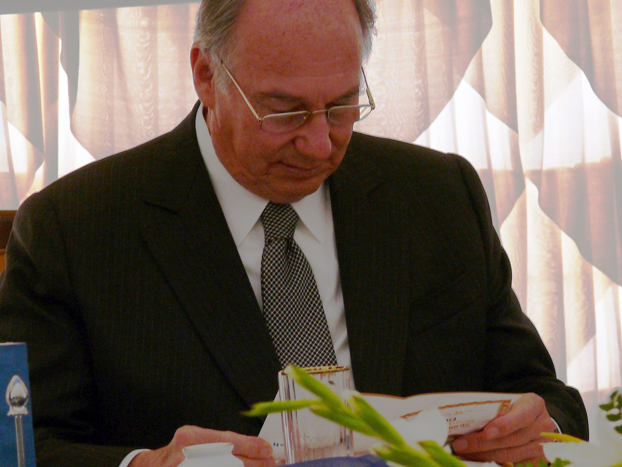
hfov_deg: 7.7
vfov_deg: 5.8
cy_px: 234
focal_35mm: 258
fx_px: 4636
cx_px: 311
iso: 125
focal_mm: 38.3
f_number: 3.6
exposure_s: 1/125
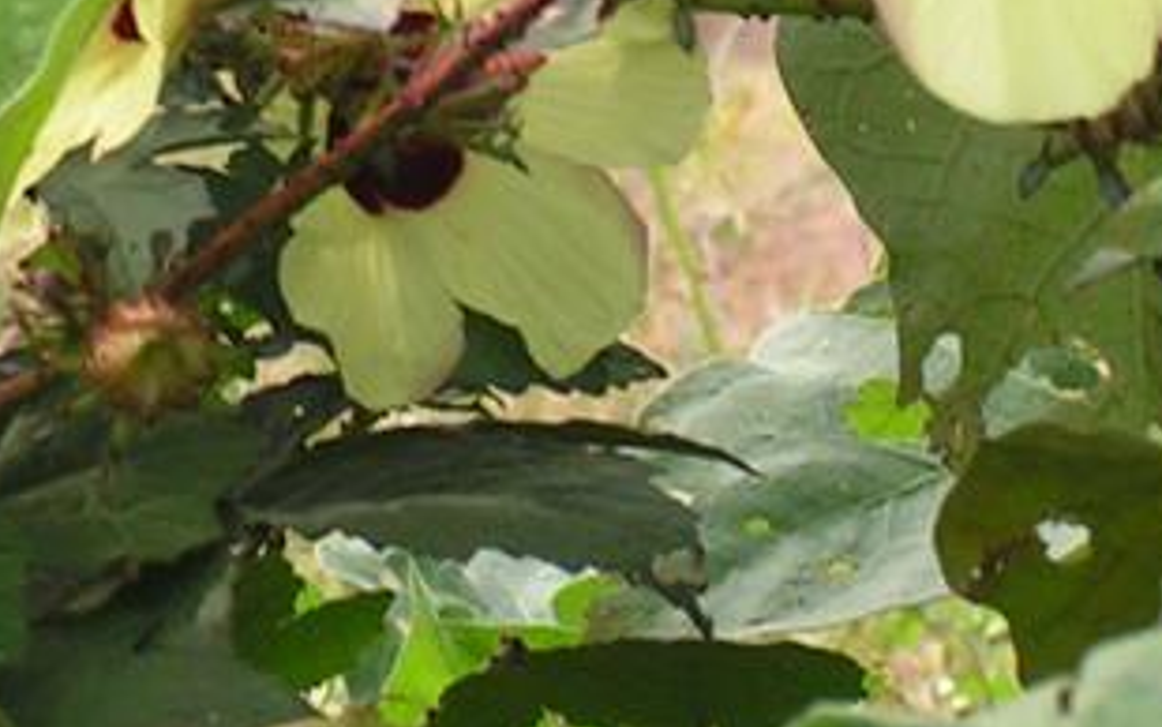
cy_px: -1017
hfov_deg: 4.4
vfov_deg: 2.8
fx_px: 15016
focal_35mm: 474
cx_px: -579
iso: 50
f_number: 3.5
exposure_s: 1/125
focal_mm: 18.5
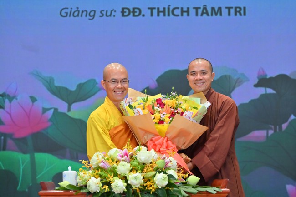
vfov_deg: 14.0
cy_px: 98
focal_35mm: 98
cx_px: 148
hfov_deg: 20.8
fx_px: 806
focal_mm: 98
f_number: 5
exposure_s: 1/125
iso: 1250
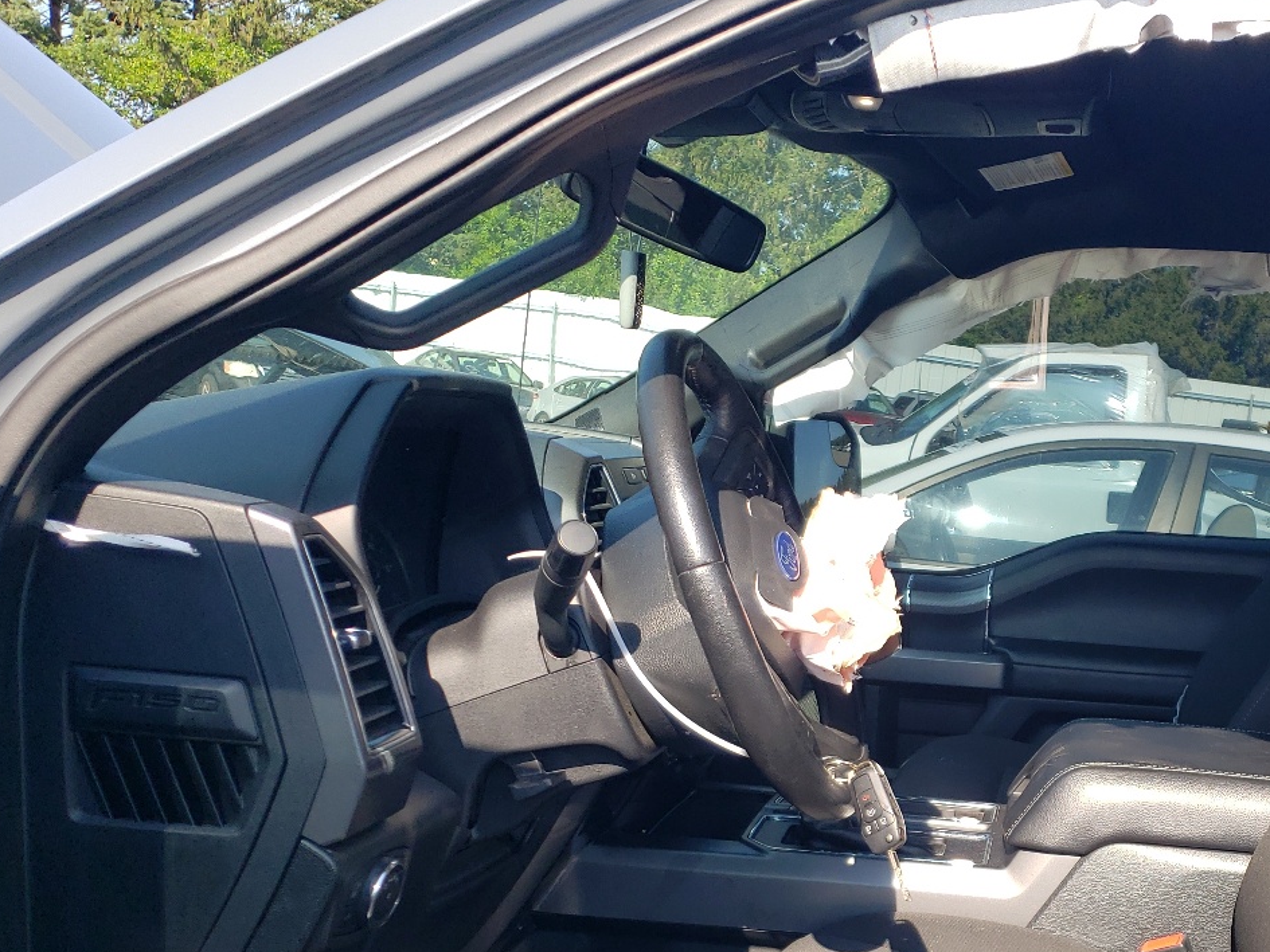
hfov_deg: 40.8
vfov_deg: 32.1
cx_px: 1050
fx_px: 1614
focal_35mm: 44
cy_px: 744
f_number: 1.5
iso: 50
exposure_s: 1/909
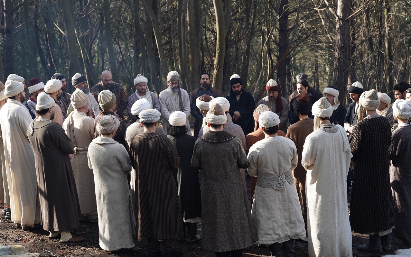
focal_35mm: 72
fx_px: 806
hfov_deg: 28.6
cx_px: 206
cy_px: 138
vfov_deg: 18.1
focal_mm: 70
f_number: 5.6
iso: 500
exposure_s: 1/320
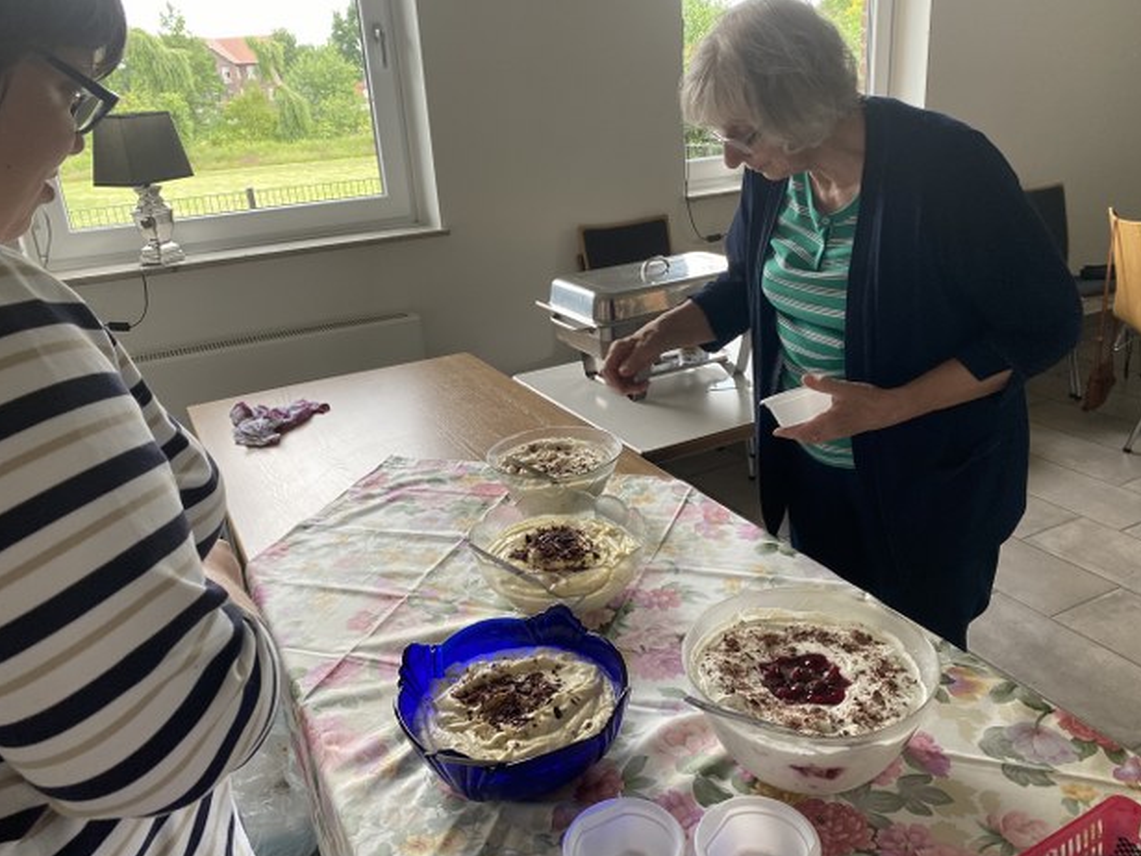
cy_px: 430
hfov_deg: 65.3
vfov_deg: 51.4
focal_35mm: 27
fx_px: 890
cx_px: 585
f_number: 1.8
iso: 100
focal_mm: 4.25
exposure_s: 1/121
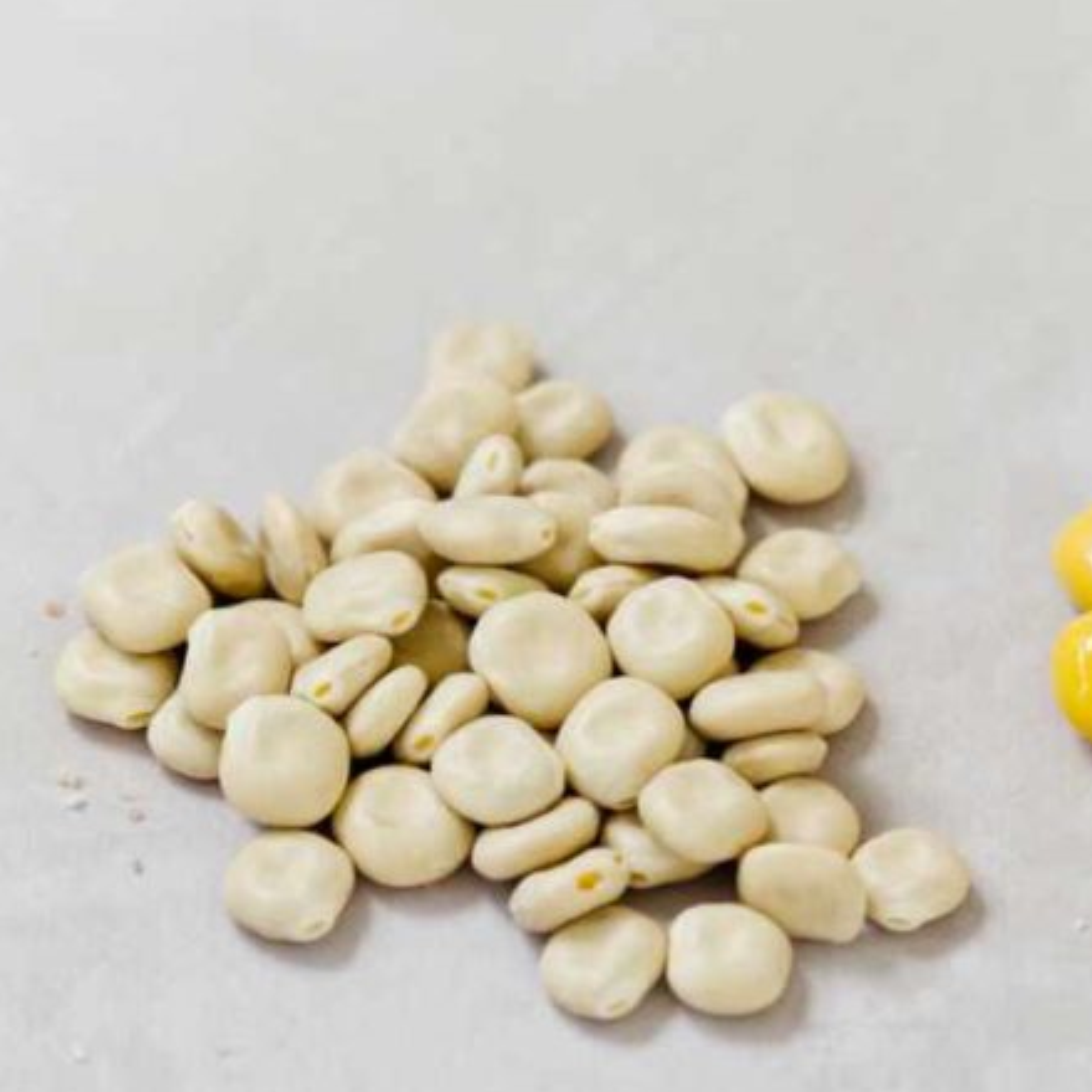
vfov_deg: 6.6
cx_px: 1010
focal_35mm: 267
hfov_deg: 6.5
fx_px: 9529
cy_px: 764
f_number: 3.5
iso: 640
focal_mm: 90
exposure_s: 1/100
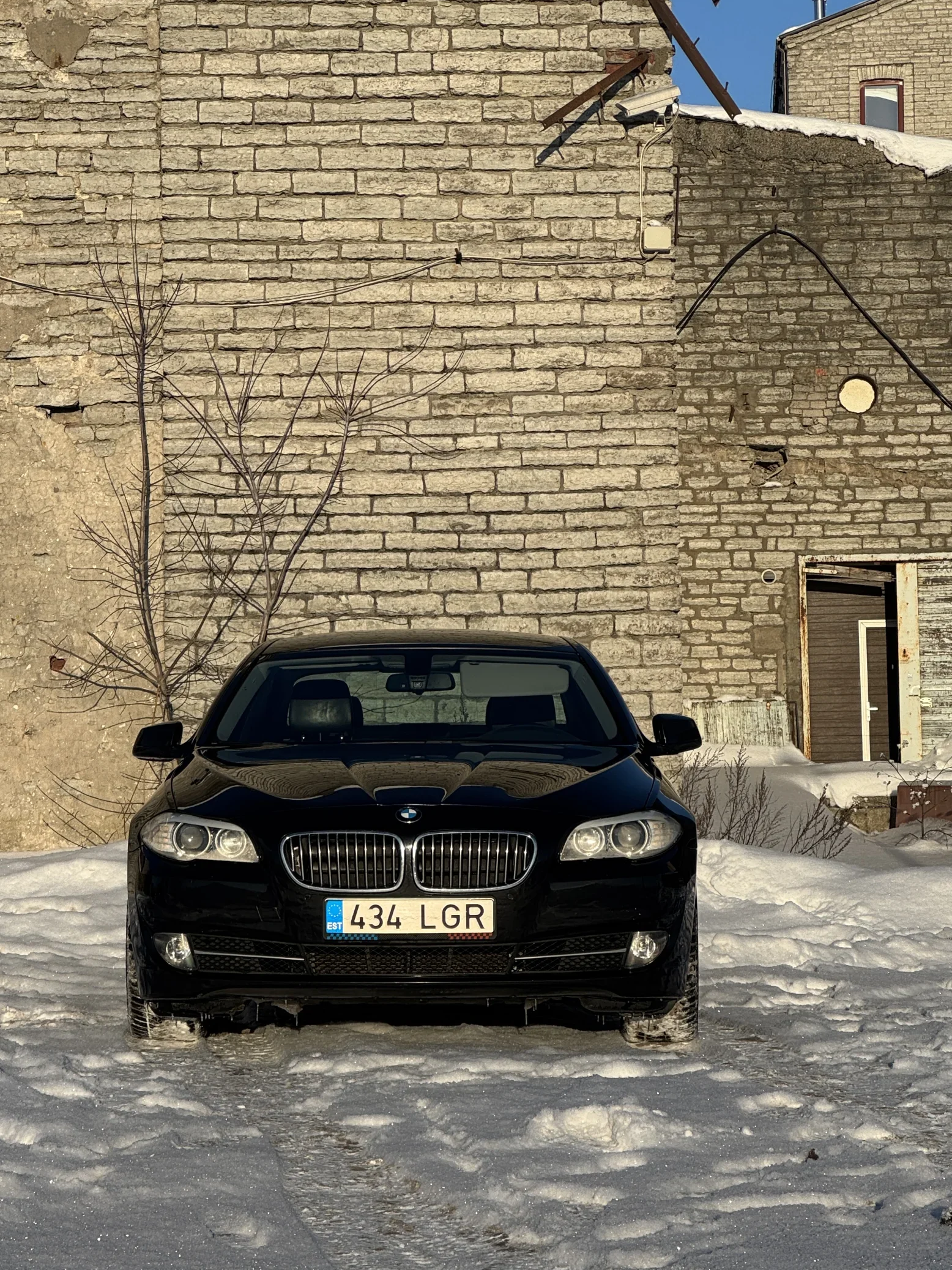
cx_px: 401
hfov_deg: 15.6
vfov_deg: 20.6
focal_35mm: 95
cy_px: 565
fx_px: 3484
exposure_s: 1/1393
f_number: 2.8
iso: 25
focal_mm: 9
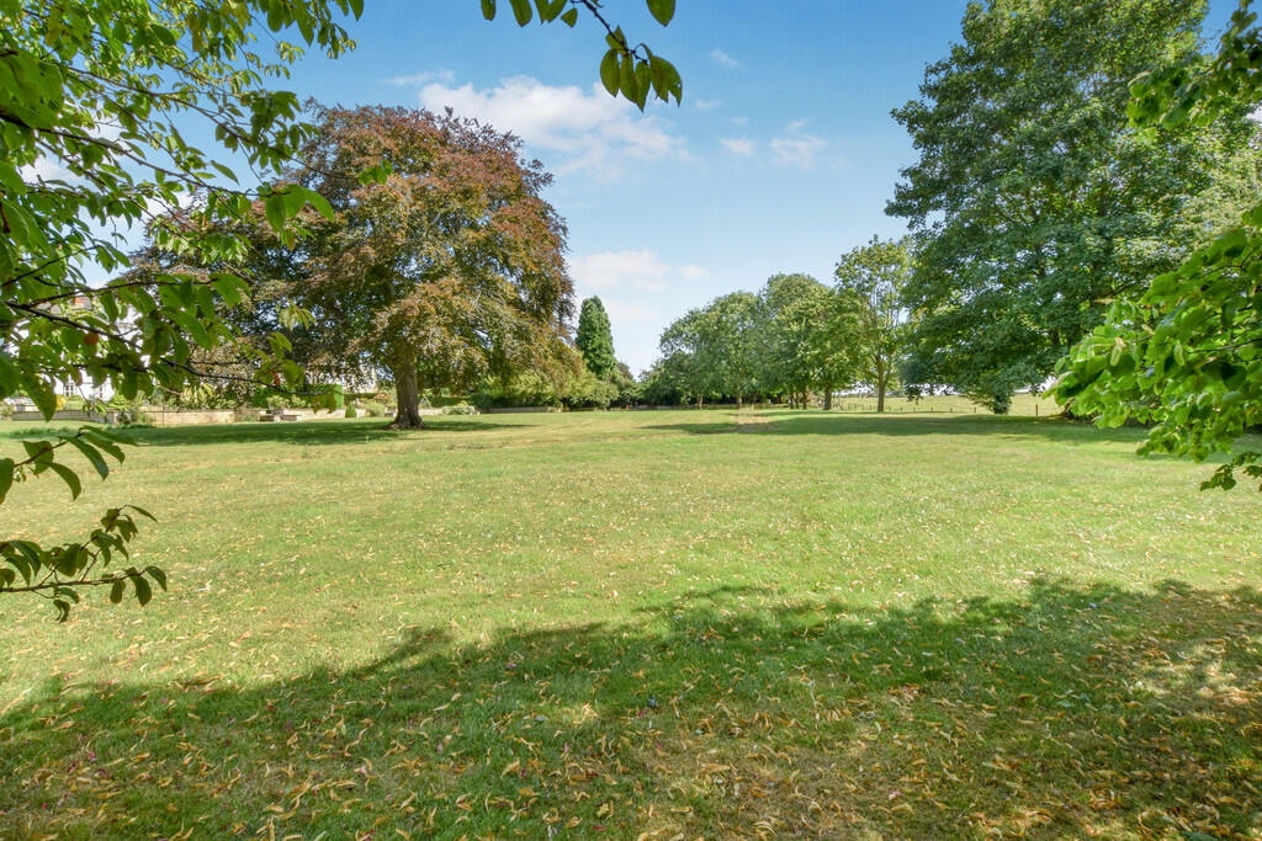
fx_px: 578
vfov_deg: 72.1
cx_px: 631
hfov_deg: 95.0
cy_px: 420
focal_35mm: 16
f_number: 14
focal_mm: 11
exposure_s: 1/30
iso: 100
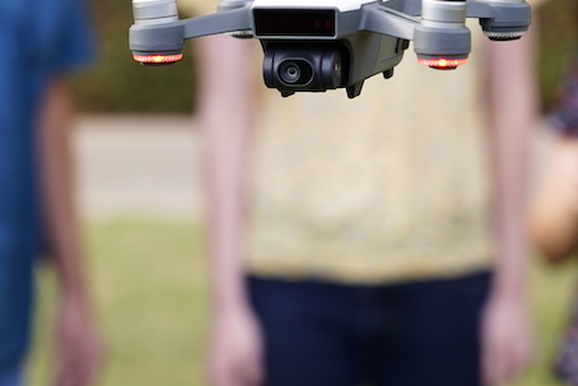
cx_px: 320
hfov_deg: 11.1
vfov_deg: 7.4
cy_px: 47
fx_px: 2971
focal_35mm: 185
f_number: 4
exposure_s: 1/250
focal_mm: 70
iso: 250
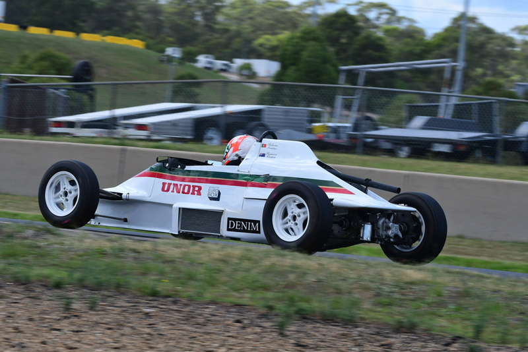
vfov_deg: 4.6
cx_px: 264
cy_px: 176
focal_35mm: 300
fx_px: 4401
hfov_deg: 6.9
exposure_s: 1/640
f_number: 11
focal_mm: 200
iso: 640
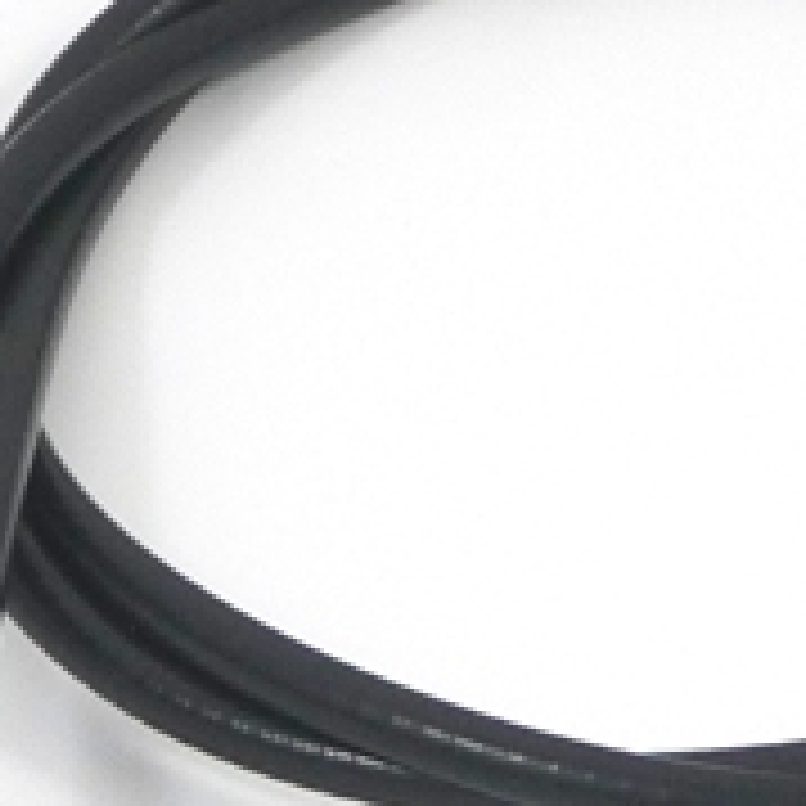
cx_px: 563
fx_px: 6322
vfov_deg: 7.3
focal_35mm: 240
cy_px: 725
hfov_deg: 7.3
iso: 100
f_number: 4.1
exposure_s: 1/50
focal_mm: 7.6
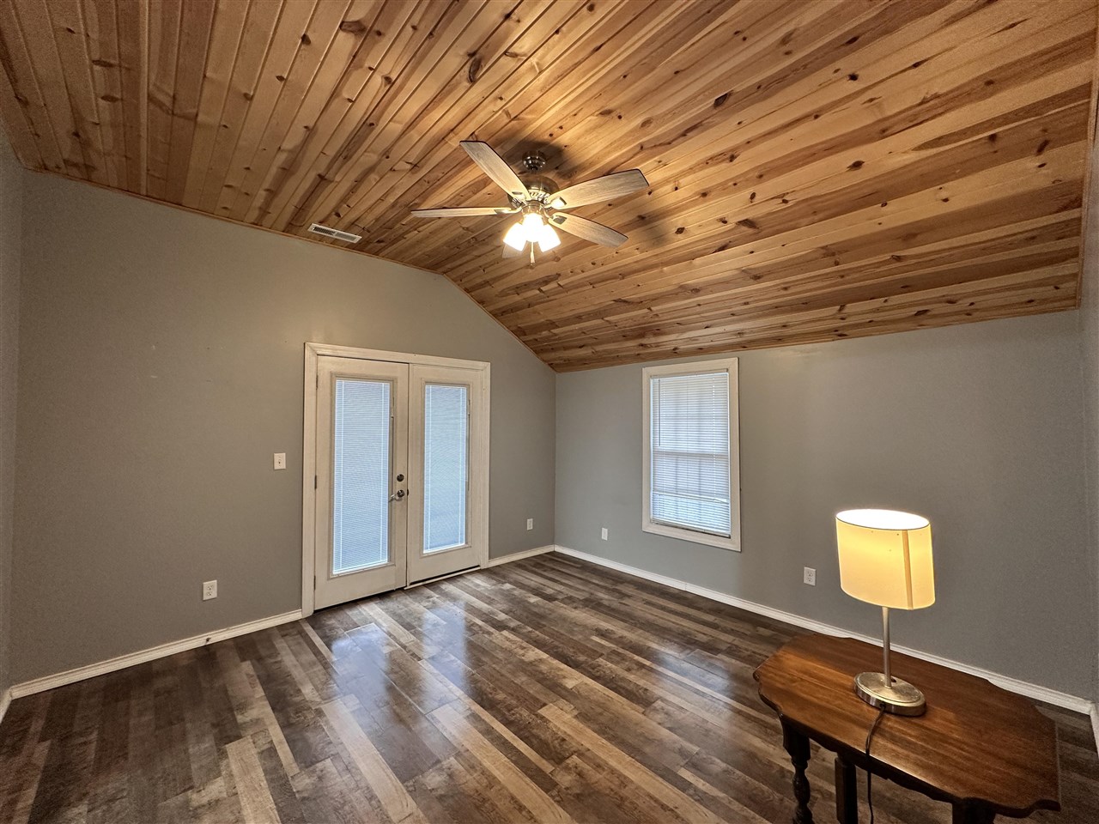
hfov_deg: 102.1
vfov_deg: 85.7
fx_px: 444
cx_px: 550
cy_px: 412
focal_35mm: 14
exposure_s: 1/60
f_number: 2.2
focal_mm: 2.22
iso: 200
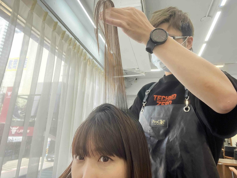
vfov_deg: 58.9
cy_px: 89
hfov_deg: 73.9
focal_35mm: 23
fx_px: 157
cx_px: 118
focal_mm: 2.71
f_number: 2.2
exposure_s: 1/60
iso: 50
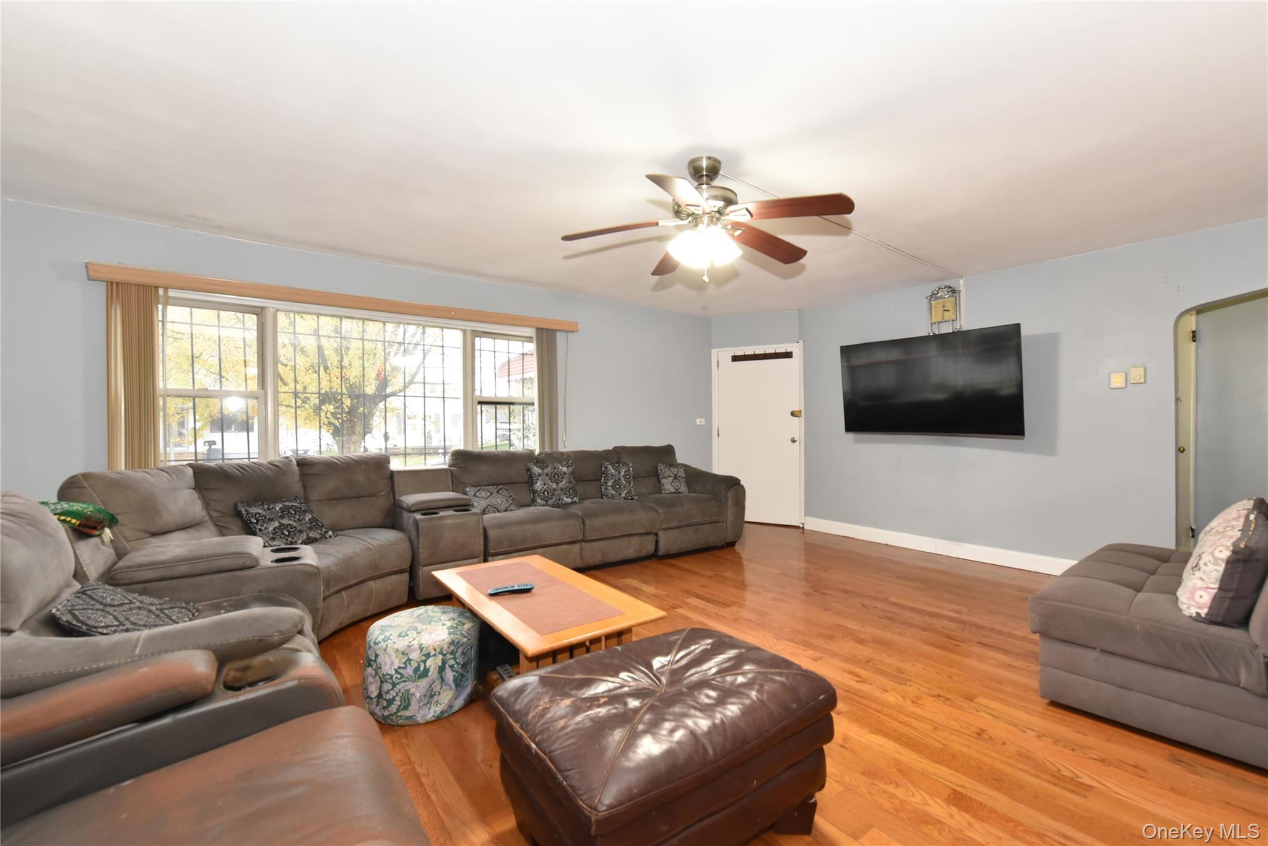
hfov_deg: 104.2
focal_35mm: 14
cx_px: 634
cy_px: 423
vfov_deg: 81.2
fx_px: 493
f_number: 7.1
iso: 1600
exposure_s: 1/20
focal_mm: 14
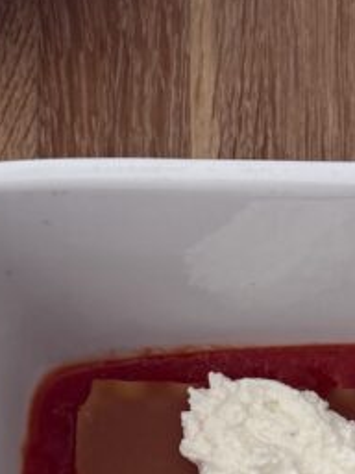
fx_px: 1313
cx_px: 270
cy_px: 581
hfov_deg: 15.3
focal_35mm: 96
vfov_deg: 19.2
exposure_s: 1/121
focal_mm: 6.76
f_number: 1.78
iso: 160
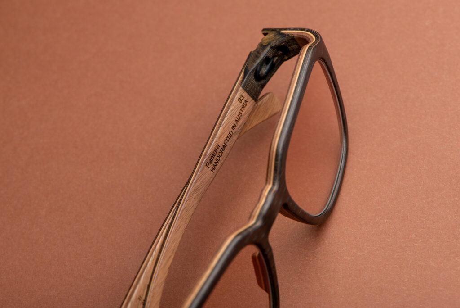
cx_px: 230
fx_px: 1342
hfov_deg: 19.4
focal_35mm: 105
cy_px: 154
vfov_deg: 13.1
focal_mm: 105
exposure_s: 1/160
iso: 64
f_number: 13
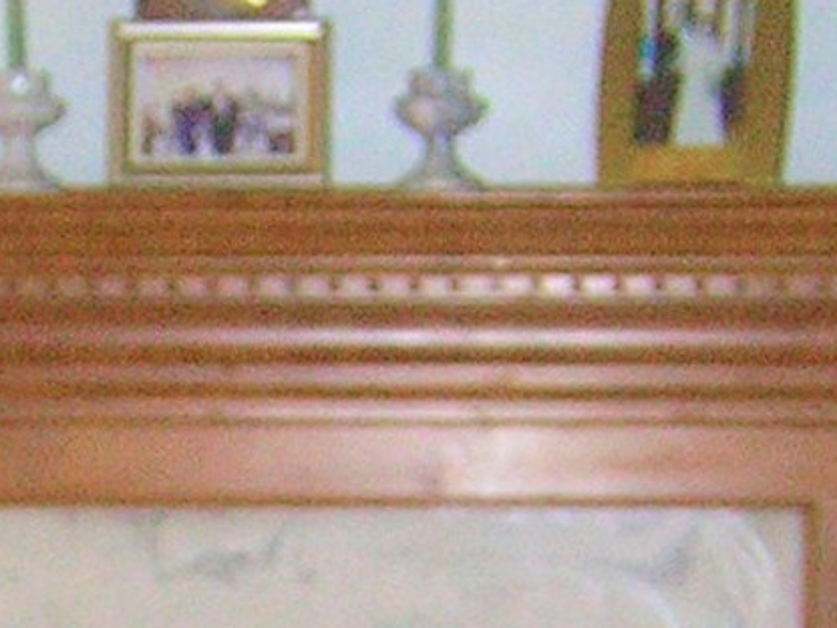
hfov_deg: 10.3
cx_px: 162
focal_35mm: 191
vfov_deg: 7.7
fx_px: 4618
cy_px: 754
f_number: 3.1
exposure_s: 1/60.1
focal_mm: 6.6
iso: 200
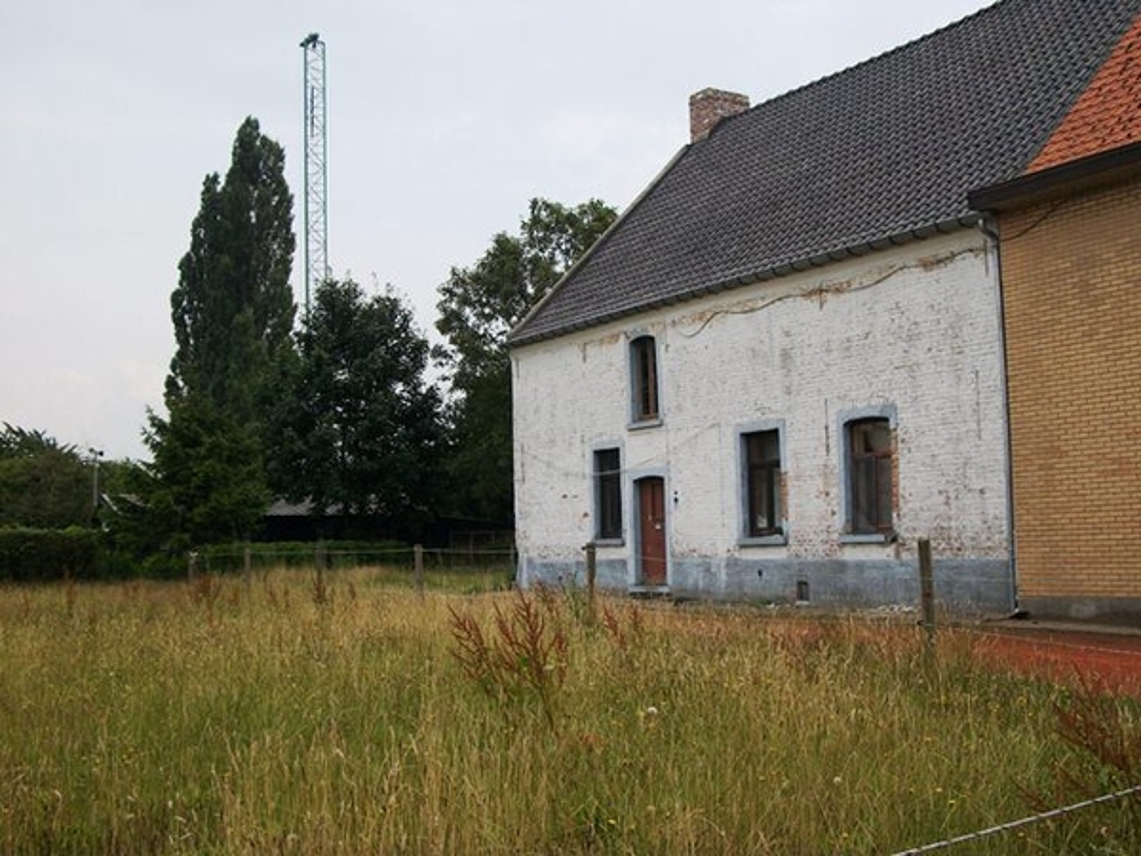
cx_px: 570
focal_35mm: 40
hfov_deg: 46.8
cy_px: 428
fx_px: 1318
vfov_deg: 36.0
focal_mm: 7.1
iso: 80
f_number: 9.9
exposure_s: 1/160
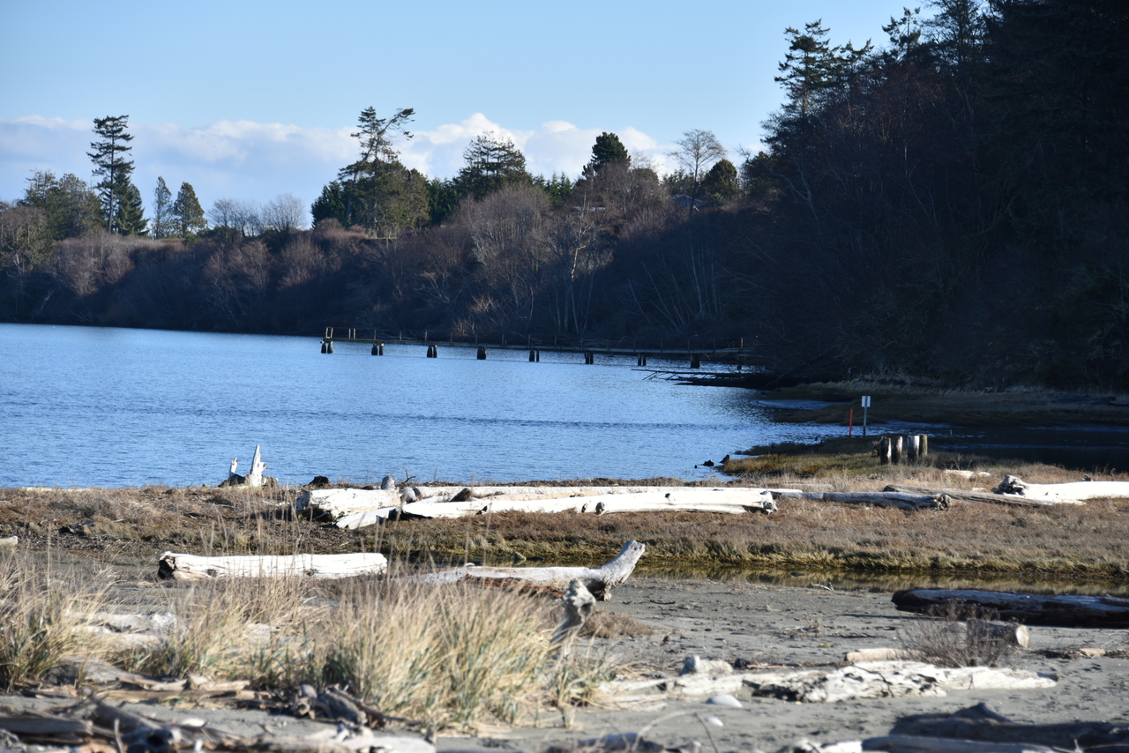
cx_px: 564
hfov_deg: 13.7
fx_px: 4705
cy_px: 376
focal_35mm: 150
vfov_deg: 9.2
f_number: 7.1
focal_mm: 150
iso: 100
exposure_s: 1/320
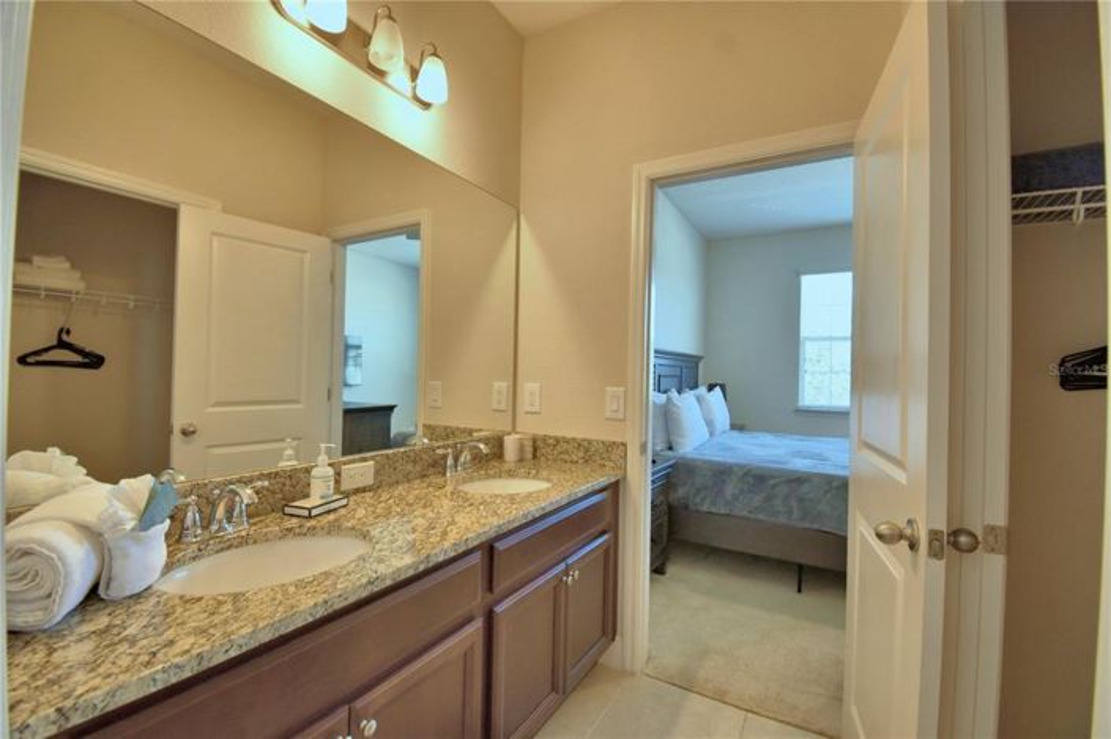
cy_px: 370
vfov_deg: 77.2
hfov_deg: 100.4
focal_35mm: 15
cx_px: 556
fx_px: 463
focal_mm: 10
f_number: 4.5
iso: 400
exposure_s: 1/40
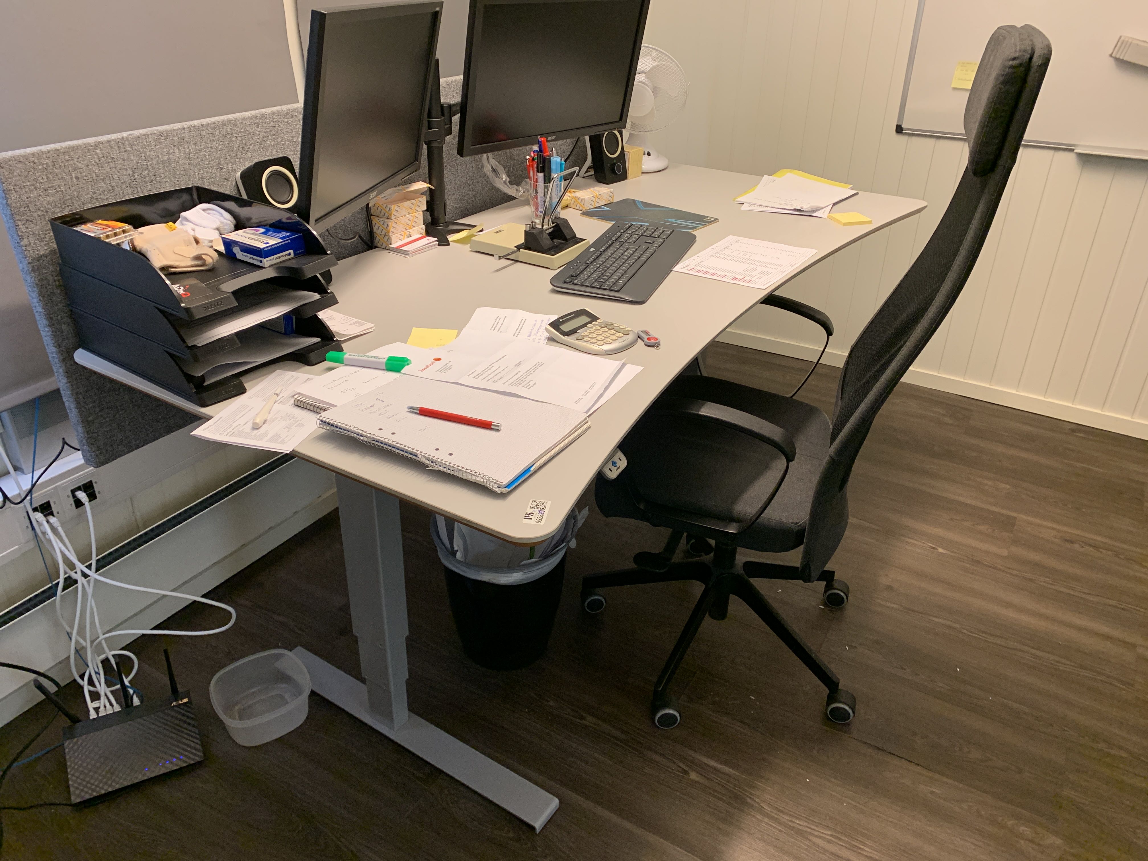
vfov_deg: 53.1
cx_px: 574
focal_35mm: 26
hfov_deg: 67.3
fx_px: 862
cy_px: 430
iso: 100
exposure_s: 1/50
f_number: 1.8
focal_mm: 4.25
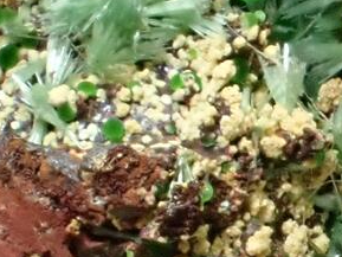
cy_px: 240
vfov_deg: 3.4
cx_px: 469
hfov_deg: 4.6
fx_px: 4270
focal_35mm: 432
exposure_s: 1/250
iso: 800
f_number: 6.3
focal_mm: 18
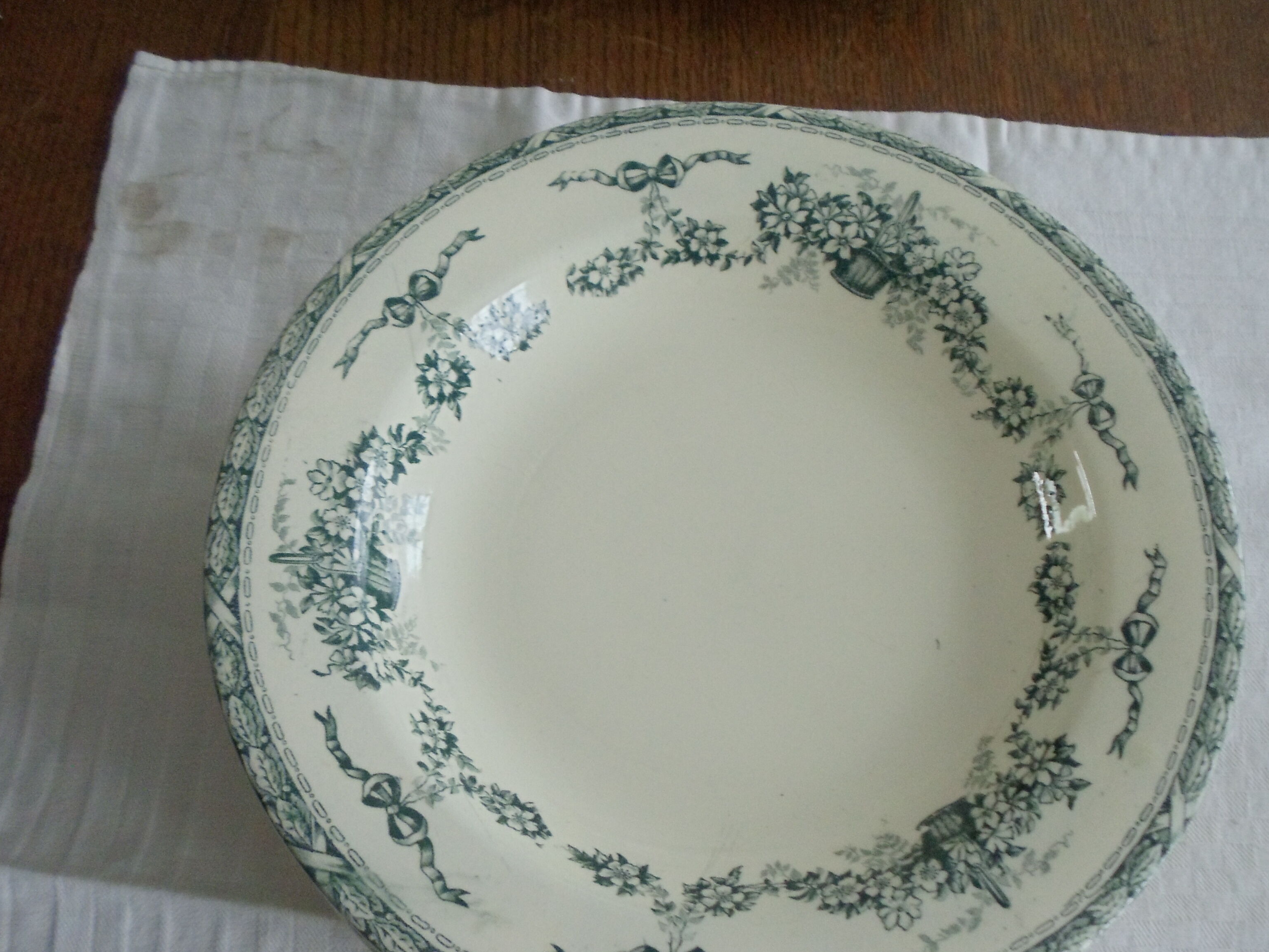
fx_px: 1906
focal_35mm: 52
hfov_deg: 36.8
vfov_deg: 28.0
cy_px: 543
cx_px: 695
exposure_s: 1/15
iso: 400
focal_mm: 6
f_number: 3.5
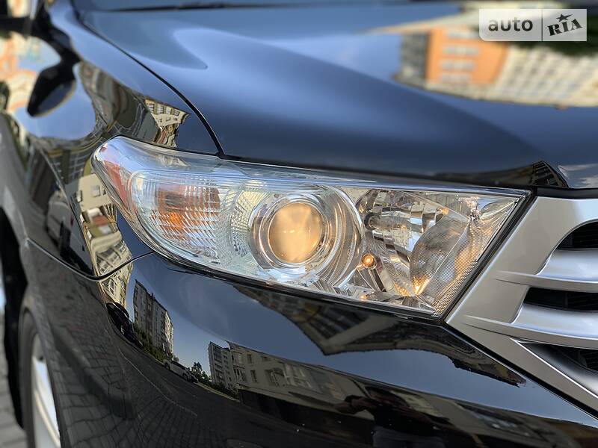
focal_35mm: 52
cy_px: 224
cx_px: 299
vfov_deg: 28.0
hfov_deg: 36.8
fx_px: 898
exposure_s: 1/144
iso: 16
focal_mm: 6
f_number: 2.4
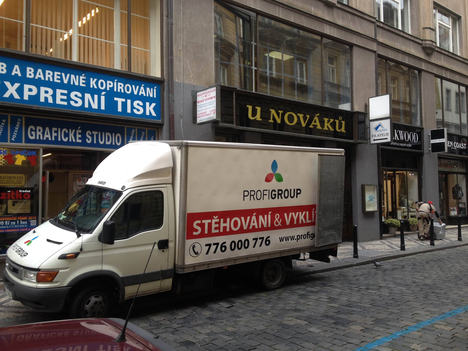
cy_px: 176
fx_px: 473
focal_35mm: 35
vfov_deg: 40.7
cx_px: 234
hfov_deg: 52.6
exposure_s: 1/60
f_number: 2.4
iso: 50
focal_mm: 4.28
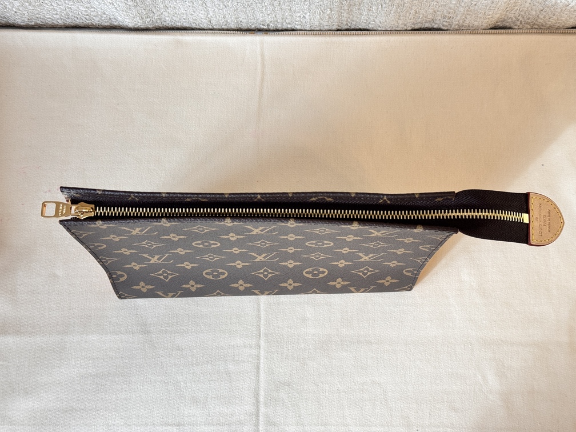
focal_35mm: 48
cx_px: 288
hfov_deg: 39.7
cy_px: 216
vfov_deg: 30.3
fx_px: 799
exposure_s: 1/53
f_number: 1.78
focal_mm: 6.76
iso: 64
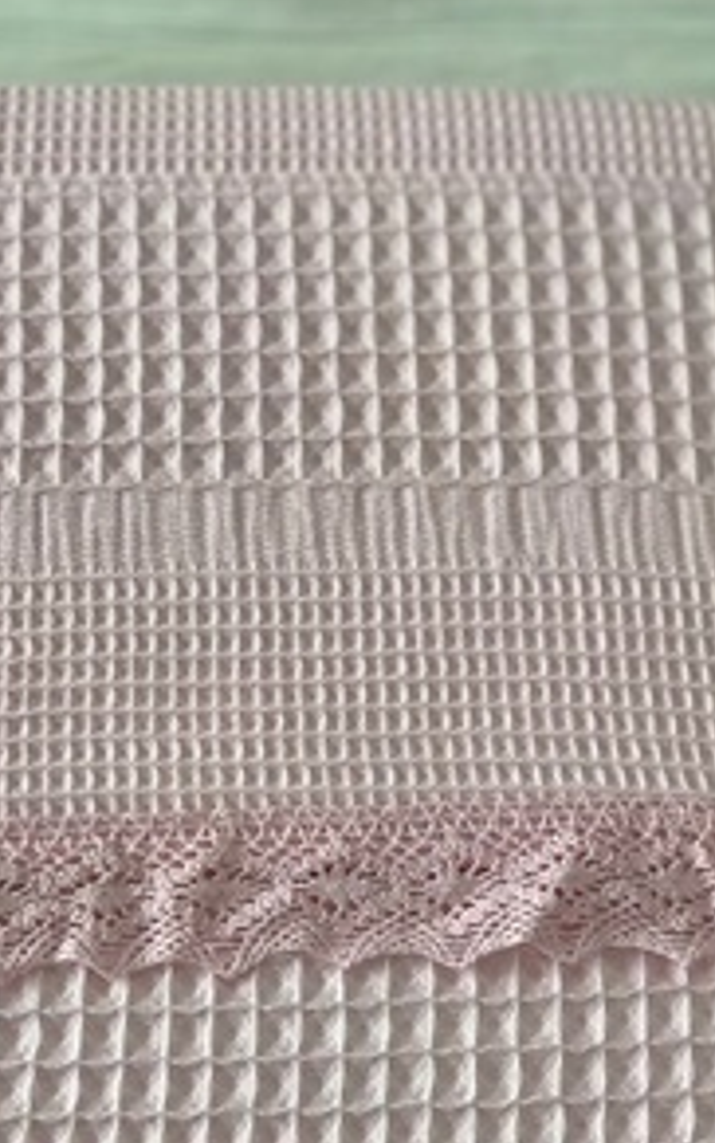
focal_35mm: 83
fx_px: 2586
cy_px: 738
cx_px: 246
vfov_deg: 24.8
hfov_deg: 15.7
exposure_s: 1/50
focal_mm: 6.6
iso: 50
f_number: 2.8
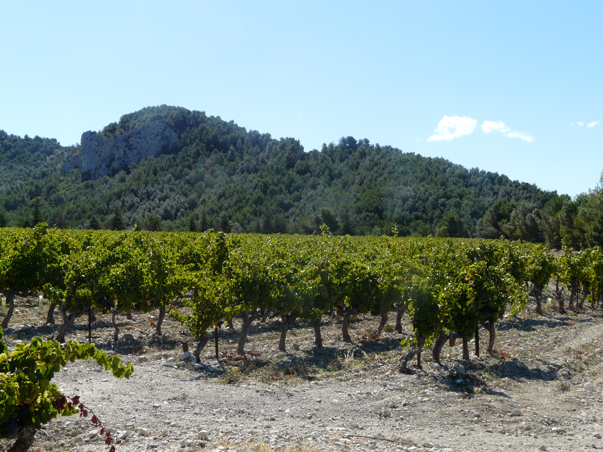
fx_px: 854
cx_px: 302
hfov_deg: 38.9
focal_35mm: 49
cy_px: 226
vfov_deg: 29.7
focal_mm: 8.1
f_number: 5.6
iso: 100
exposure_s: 1/500
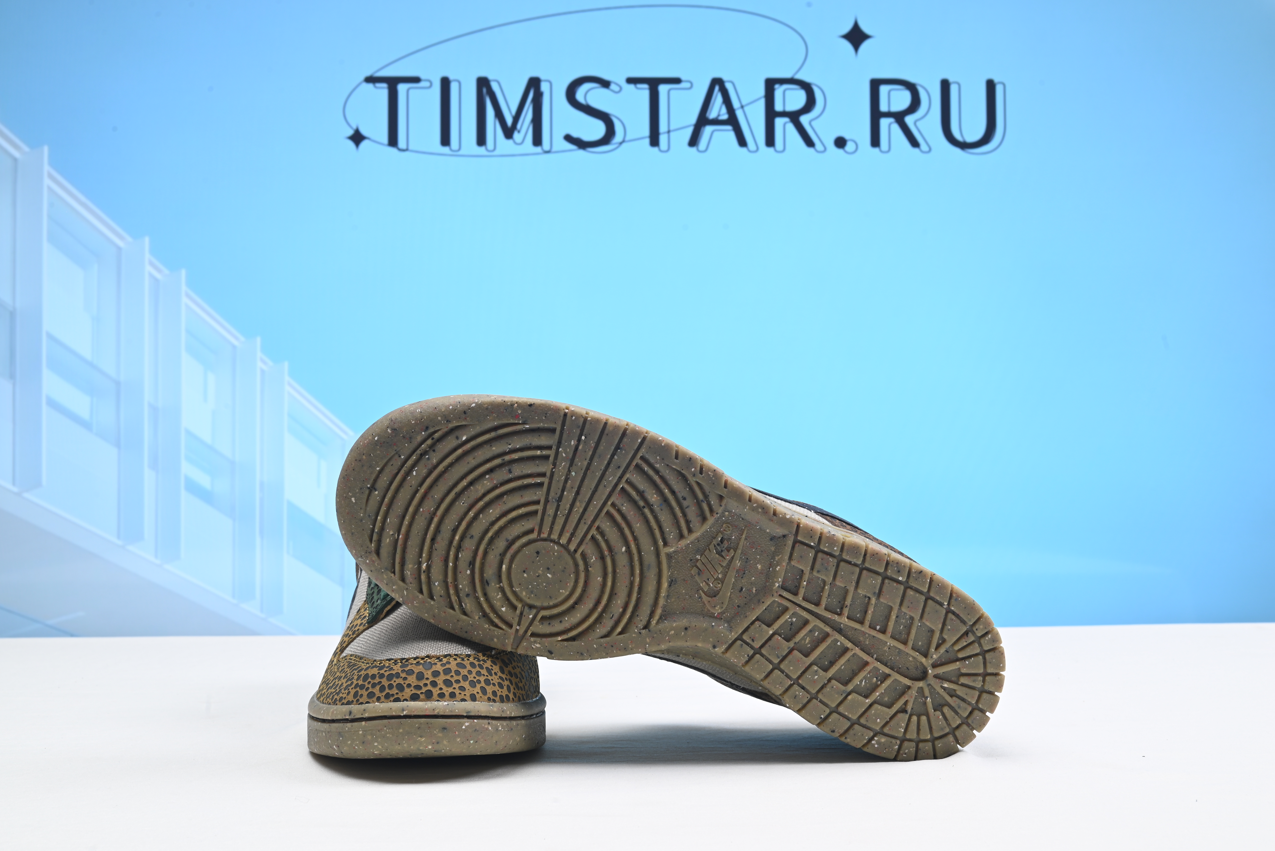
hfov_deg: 49.5
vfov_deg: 34.2
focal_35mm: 39
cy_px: 426
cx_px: 638
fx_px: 1382
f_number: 16
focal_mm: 39
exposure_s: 1/2
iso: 100
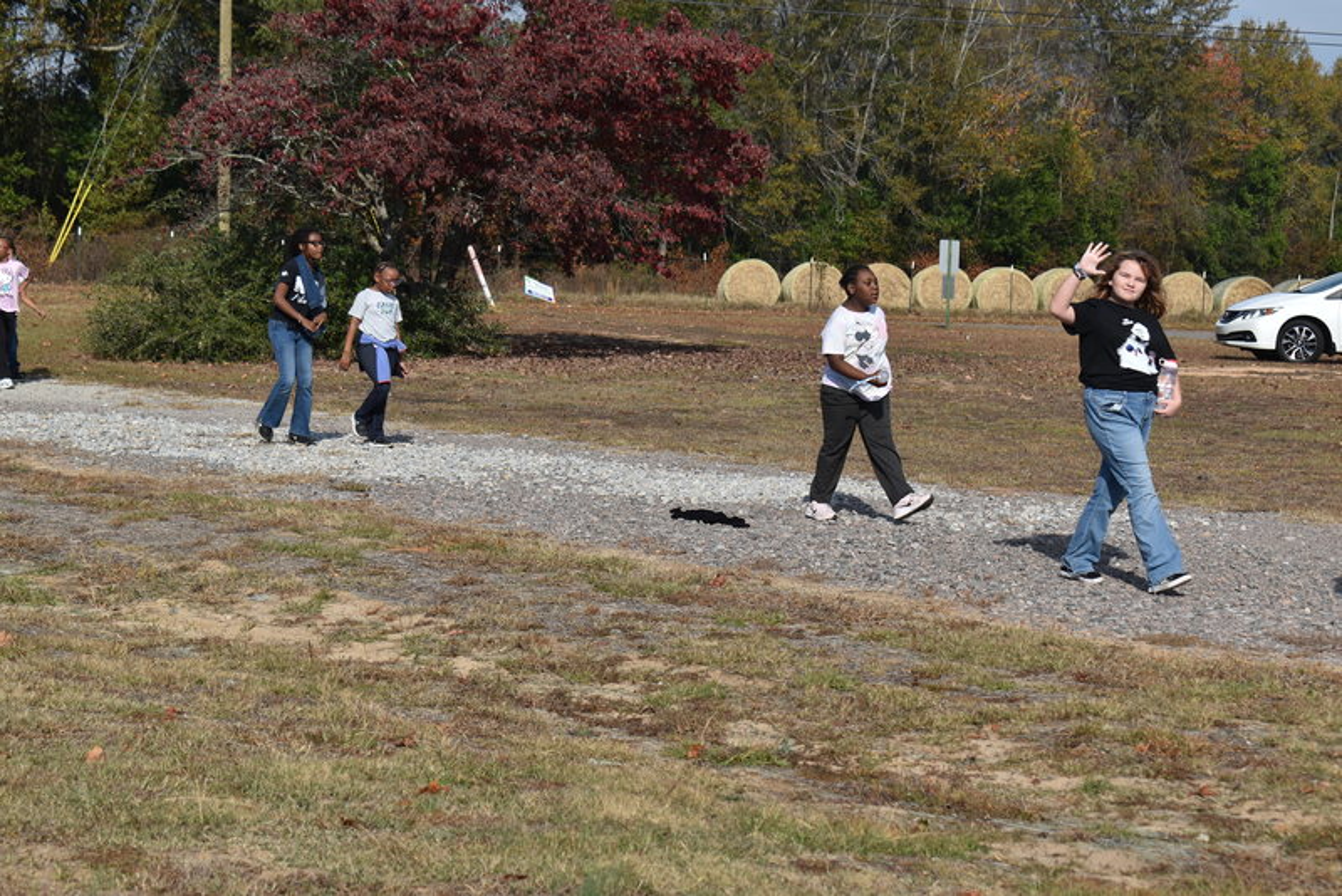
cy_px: 448
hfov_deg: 24.6
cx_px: 671
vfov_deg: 16.6
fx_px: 3076
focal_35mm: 82
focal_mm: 55
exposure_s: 1/500
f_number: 7.1
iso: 100
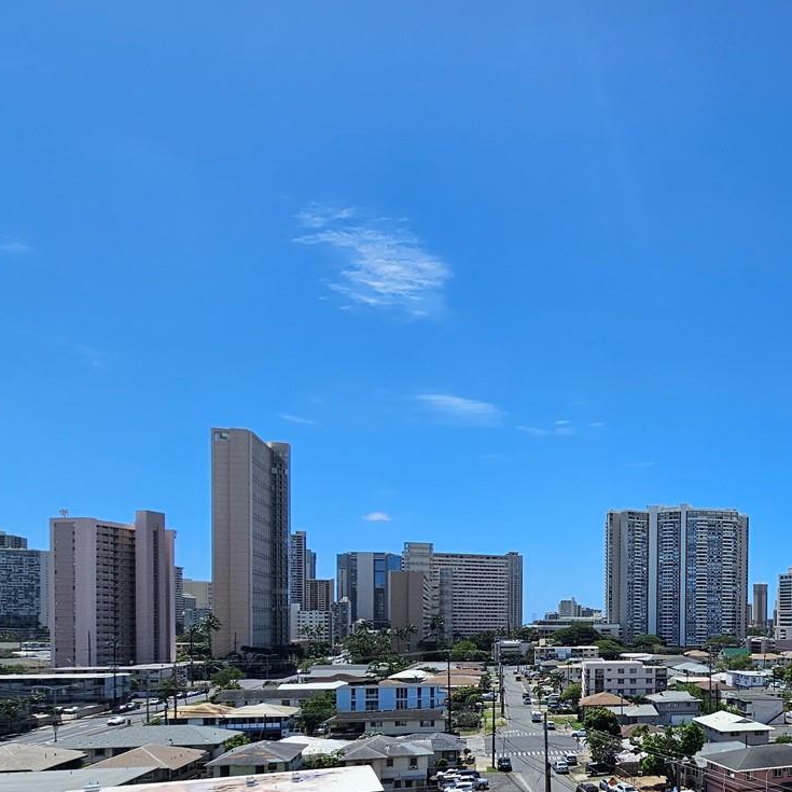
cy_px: 626
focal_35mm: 25
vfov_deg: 58.4
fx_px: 647
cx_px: 728
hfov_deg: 54.0
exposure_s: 1/3717
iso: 50
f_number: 2.2
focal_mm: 2.2
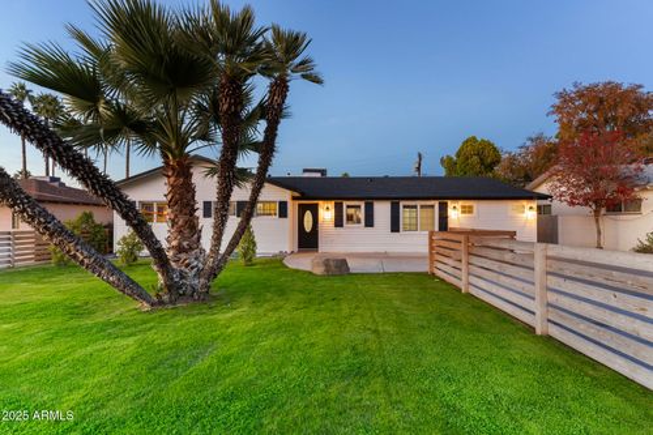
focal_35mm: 17
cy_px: 218
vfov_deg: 70.4
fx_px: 308
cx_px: 326
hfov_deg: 93.3
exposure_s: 1
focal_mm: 17
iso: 200
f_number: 8
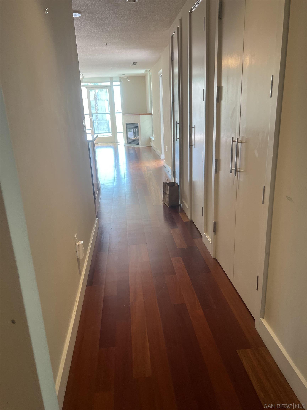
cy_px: 205
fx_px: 307
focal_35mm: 26
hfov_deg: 53.1
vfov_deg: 67.3
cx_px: 154
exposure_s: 1/120
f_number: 1.5
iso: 80
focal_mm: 5.7
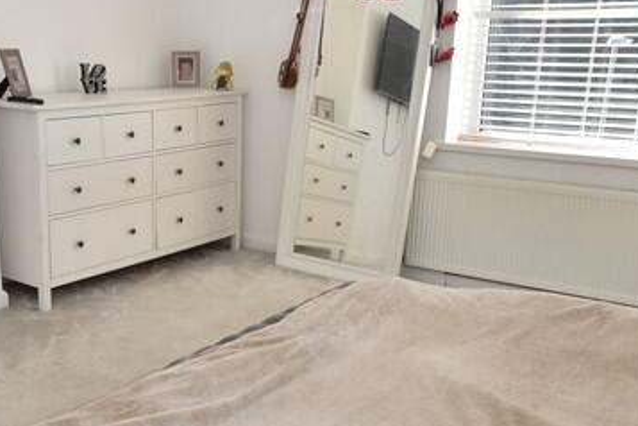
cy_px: 277
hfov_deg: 45.0
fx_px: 762
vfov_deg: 31.0
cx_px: 234
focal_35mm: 43
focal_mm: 10
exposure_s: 1/125
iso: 500
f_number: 9
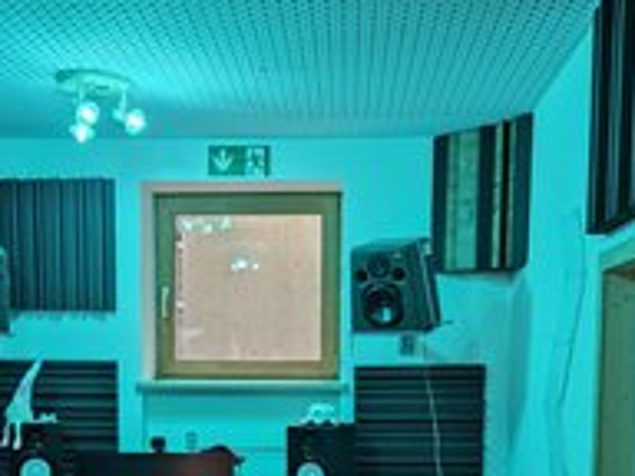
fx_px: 881
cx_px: 304
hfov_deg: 39.6
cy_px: 453
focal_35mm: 48
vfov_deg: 28.7
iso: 640
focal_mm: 5.4
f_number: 1.8
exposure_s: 1/25
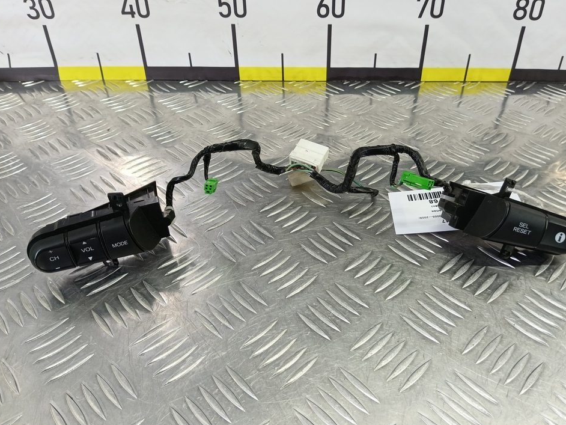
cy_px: 221
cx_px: 301
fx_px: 409
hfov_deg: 69.3
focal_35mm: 25
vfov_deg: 54.9
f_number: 1.6
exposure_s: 1/50
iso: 135
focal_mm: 4.11
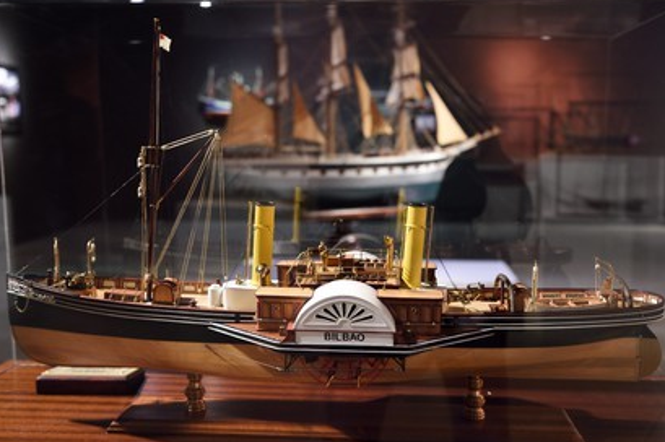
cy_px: 219
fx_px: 683
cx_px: 335
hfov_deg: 51.9
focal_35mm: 37
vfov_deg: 35.9
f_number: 4.5
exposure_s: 1/13
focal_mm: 36
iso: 800
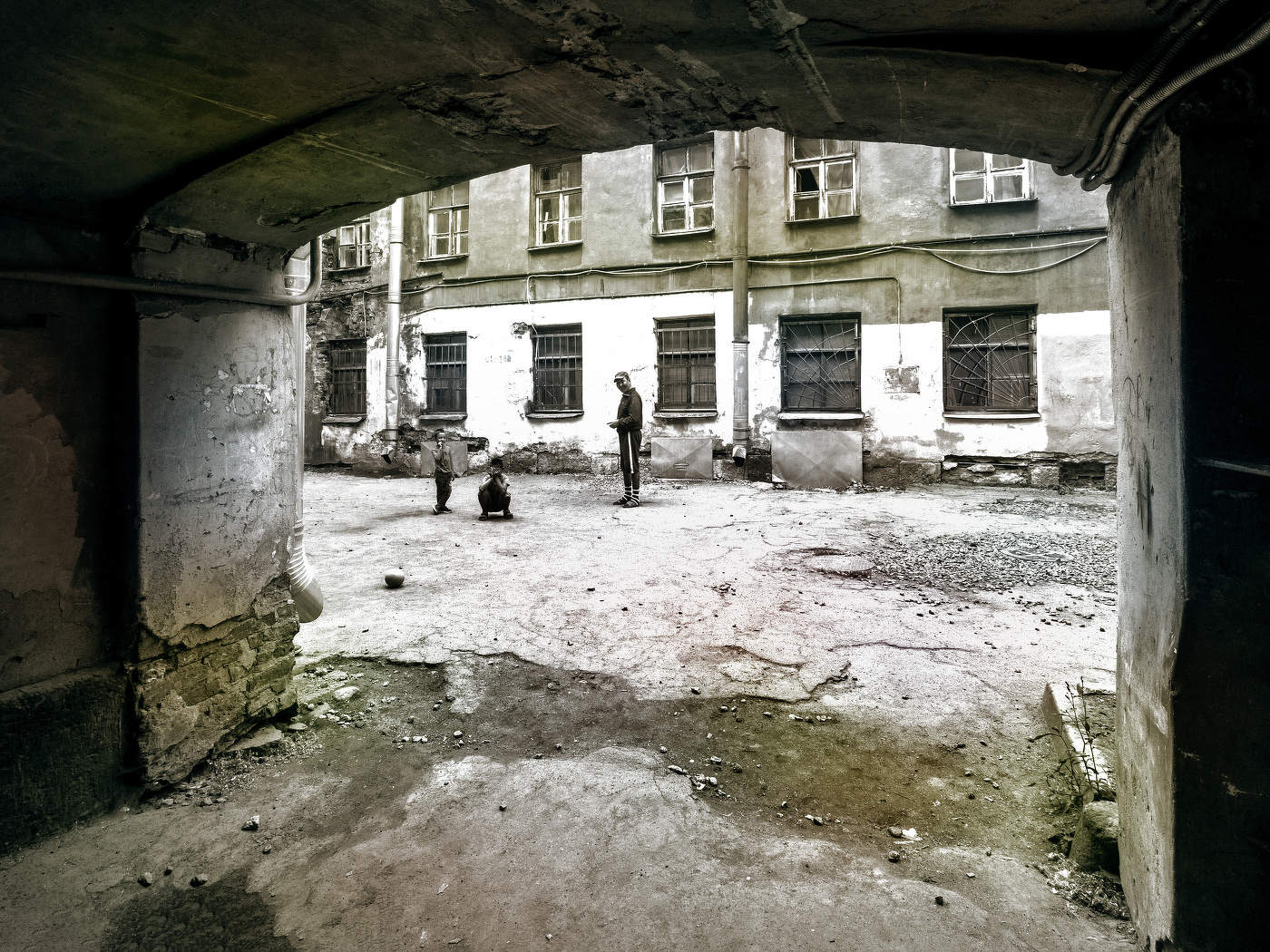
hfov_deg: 87.8
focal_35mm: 18
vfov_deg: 71.6
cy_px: 476
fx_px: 660
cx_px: 635
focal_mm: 9
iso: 200
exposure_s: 1/250
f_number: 5.6
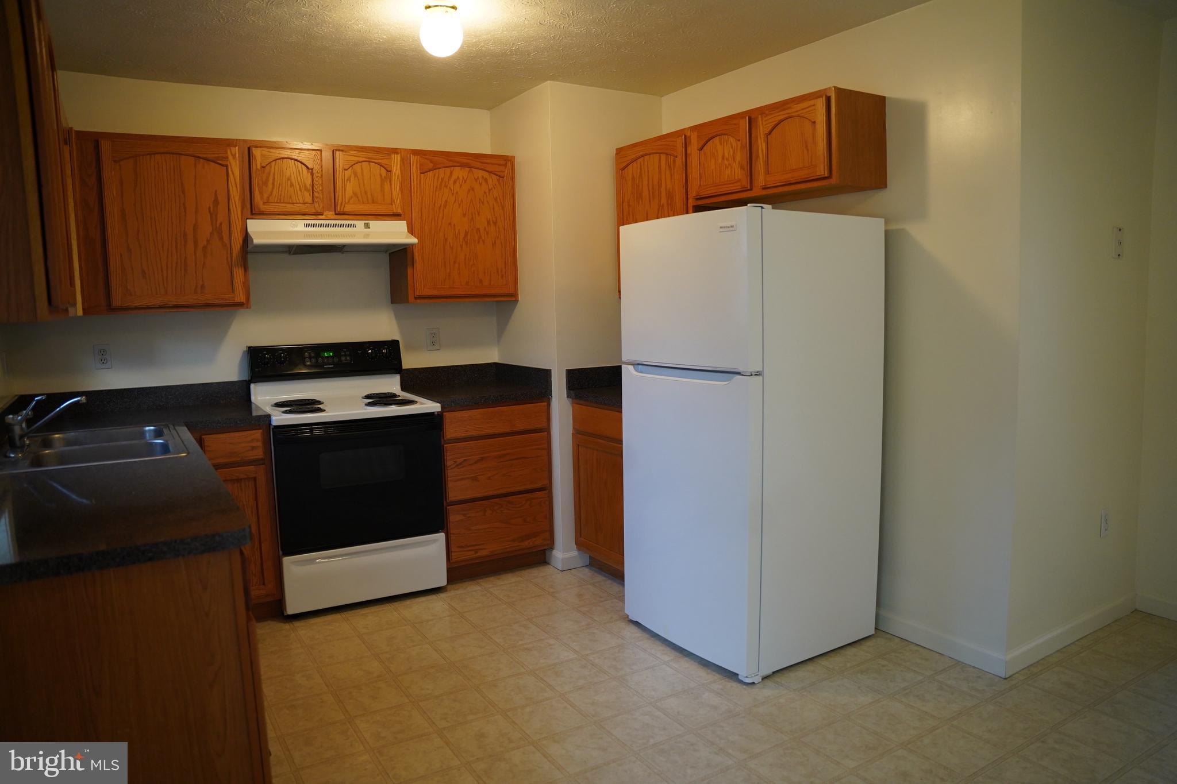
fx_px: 785
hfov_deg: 73.7
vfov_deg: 53.1
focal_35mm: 24
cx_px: 588
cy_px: 392
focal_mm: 24
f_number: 2.8
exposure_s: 1/160
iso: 2000
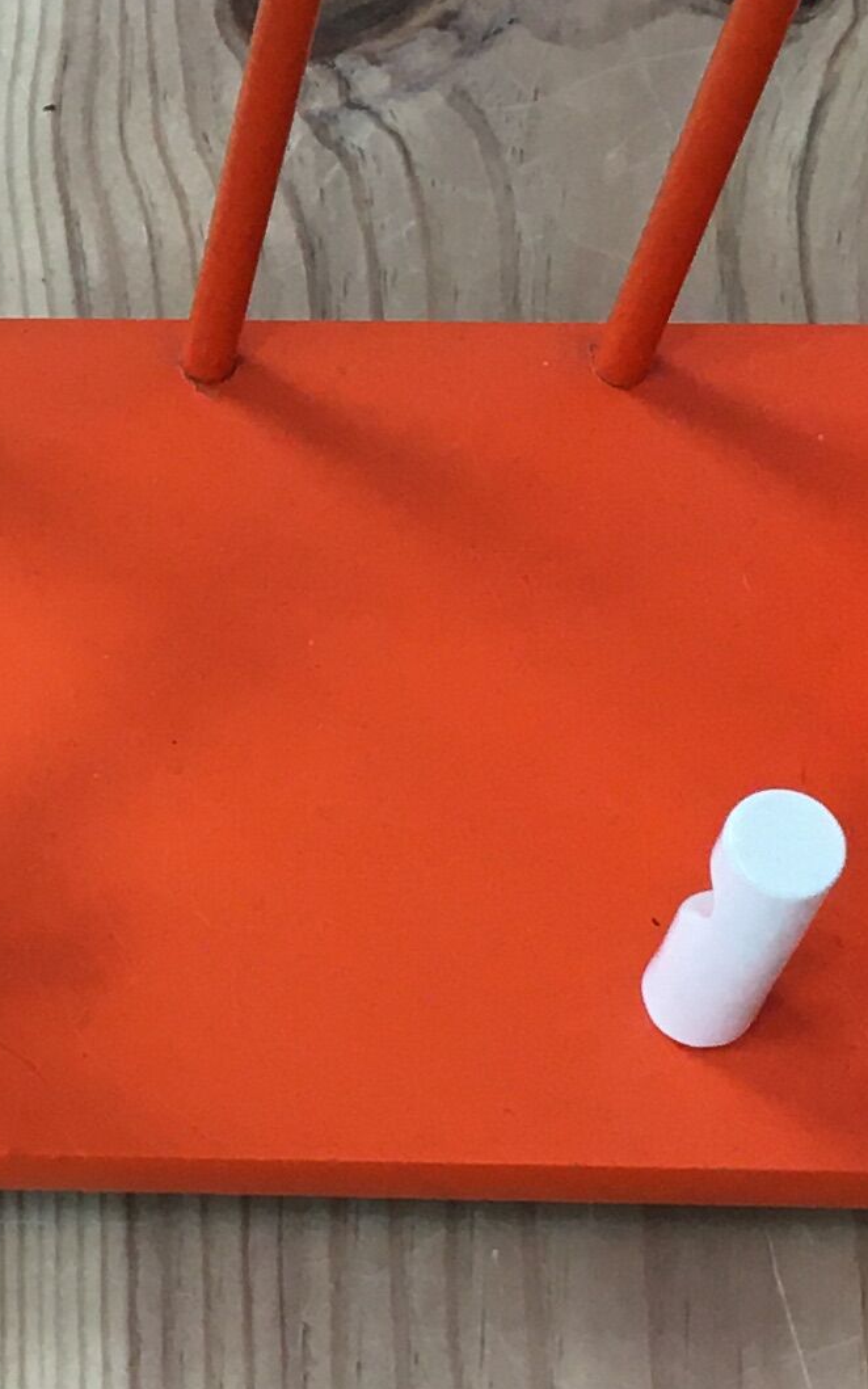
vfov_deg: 17.8
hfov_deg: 10.6
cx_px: -587
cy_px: 564
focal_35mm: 117
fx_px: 4428
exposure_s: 1/33
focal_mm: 4.15
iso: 40
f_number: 2.2
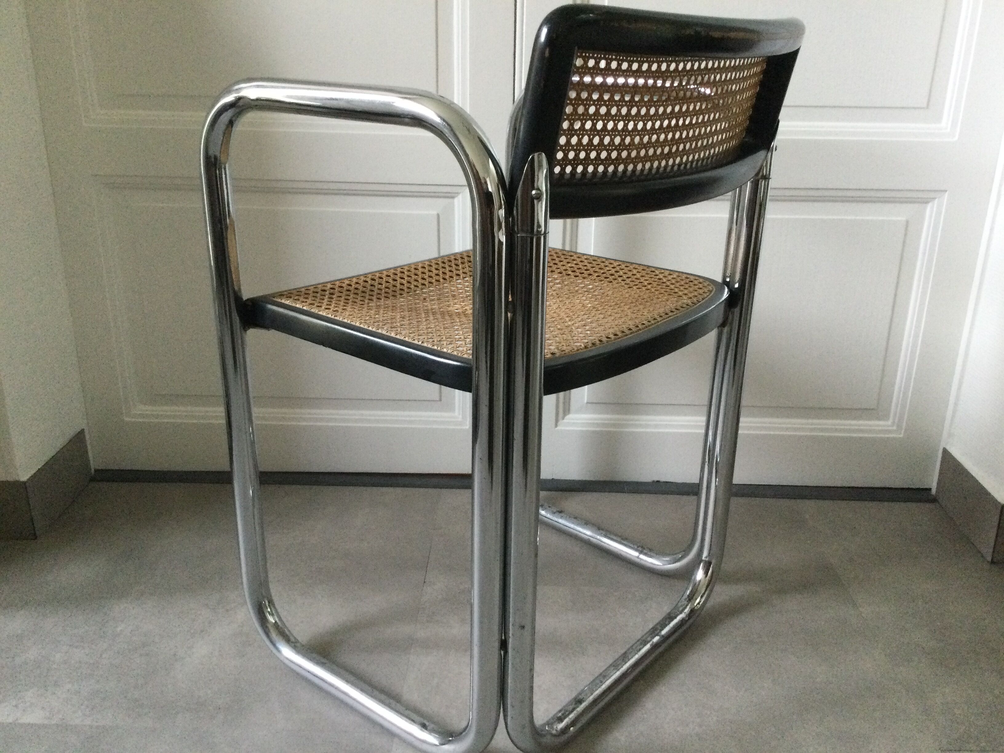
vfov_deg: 45.4
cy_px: 376
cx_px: 502
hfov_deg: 58.4
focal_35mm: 31
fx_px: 899
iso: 200
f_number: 2.4
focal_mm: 3.3
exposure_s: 1/25
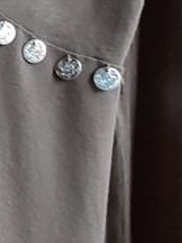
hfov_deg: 15.9
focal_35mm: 70
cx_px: -192
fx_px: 492
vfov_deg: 27.5
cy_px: 64
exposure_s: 1/50
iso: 160
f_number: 2.2
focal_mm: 1.13
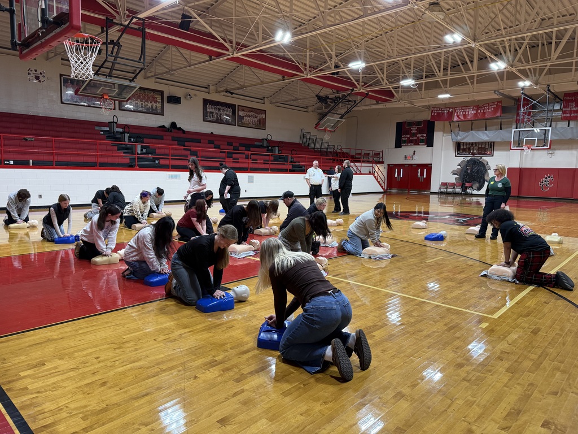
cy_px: 217
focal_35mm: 24
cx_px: 289
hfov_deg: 71.6
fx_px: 401
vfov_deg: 56.8
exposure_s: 1/95
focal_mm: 6.76
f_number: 1.78
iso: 200
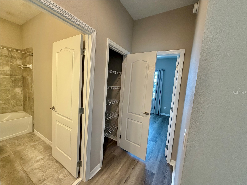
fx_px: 100
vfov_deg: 85.7
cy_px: 92
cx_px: 124
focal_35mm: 14
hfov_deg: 102.1
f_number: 2.2
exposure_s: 1/60
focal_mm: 2.22
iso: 250
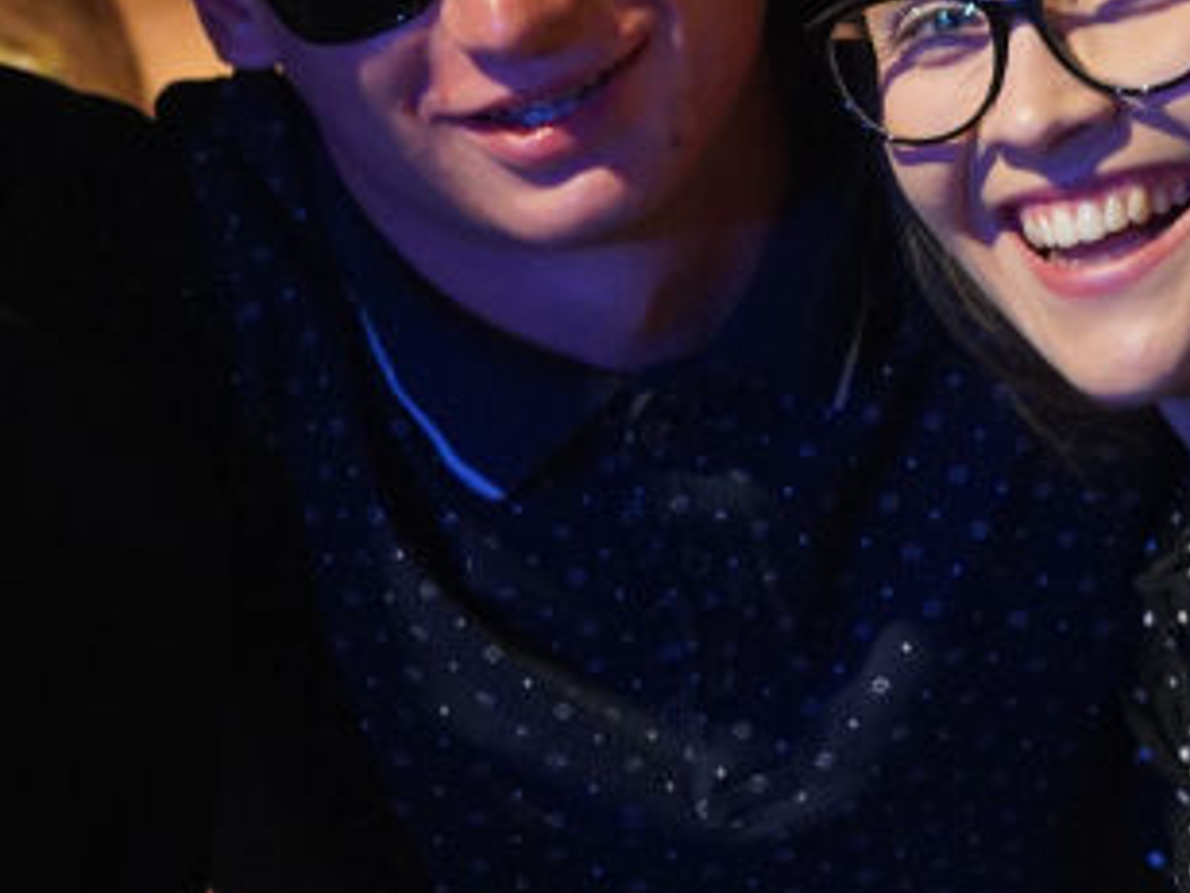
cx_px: 375
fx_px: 11173
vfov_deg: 4.6
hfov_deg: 6.1
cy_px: 122
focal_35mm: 325
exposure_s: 1/160
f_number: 4
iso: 5000
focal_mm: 80
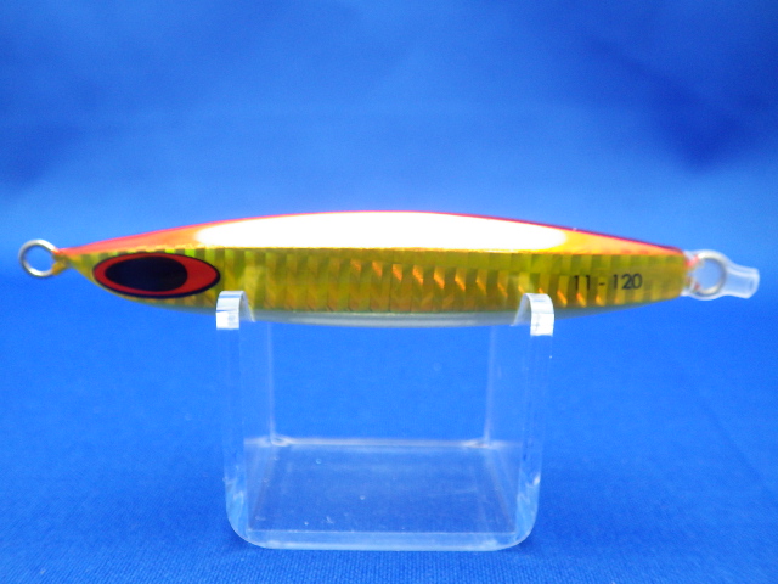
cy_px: 292
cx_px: 389
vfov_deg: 45.4
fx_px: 697
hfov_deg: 58.4
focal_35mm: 31
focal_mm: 5.5
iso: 400
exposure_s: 1/45
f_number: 2.3
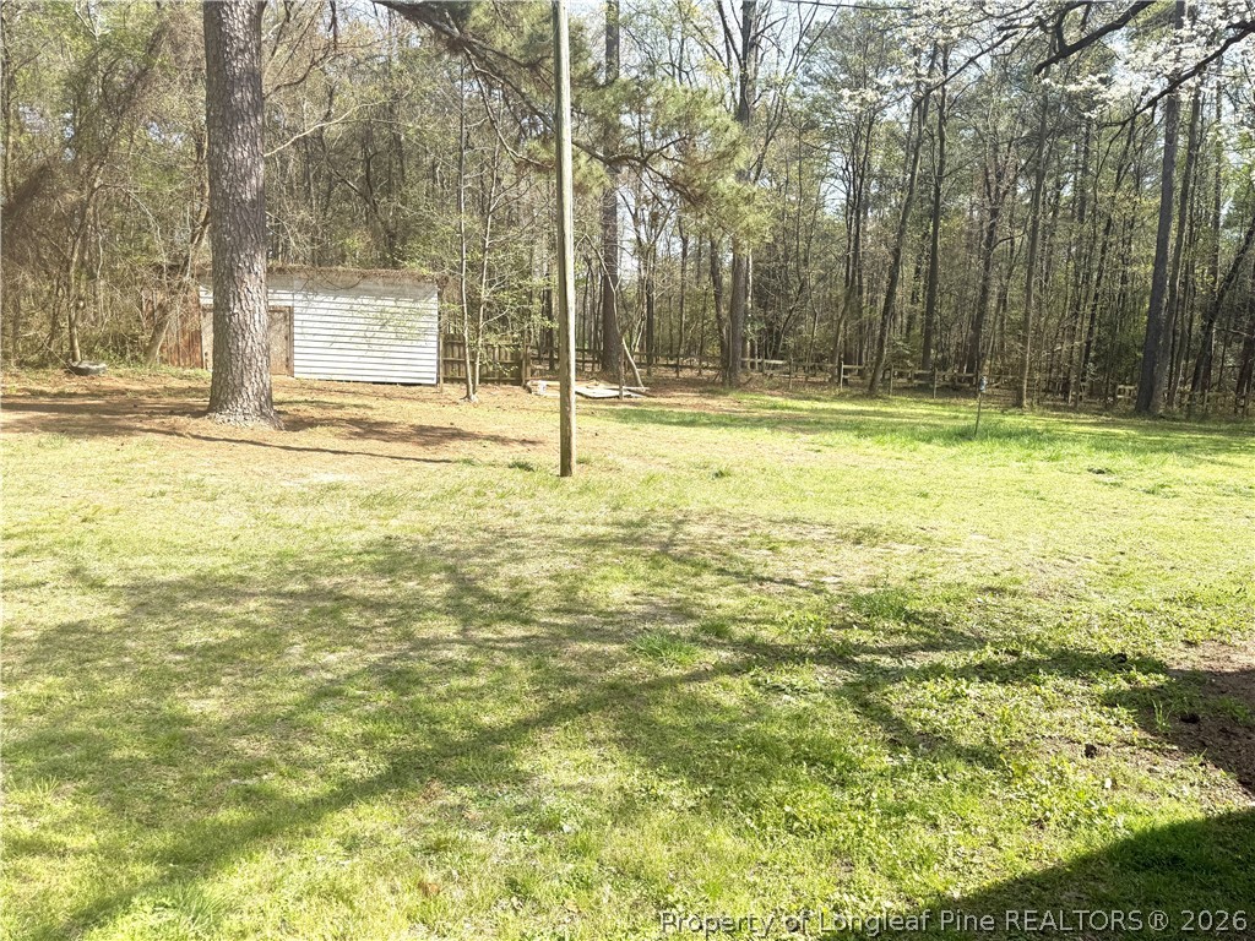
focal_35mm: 24
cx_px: 628
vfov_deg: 56.8
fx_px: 870
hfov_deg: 71.6
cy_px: 470
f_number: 1.78
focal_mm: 6.76
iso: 80
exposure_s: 1/1855
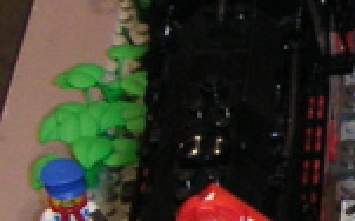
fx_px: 2068
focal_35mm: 214
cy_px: 148
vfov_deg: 6.1
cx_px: 705
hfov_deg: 9.2
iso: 160
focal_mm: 6
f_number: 2.8
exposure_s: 1/45
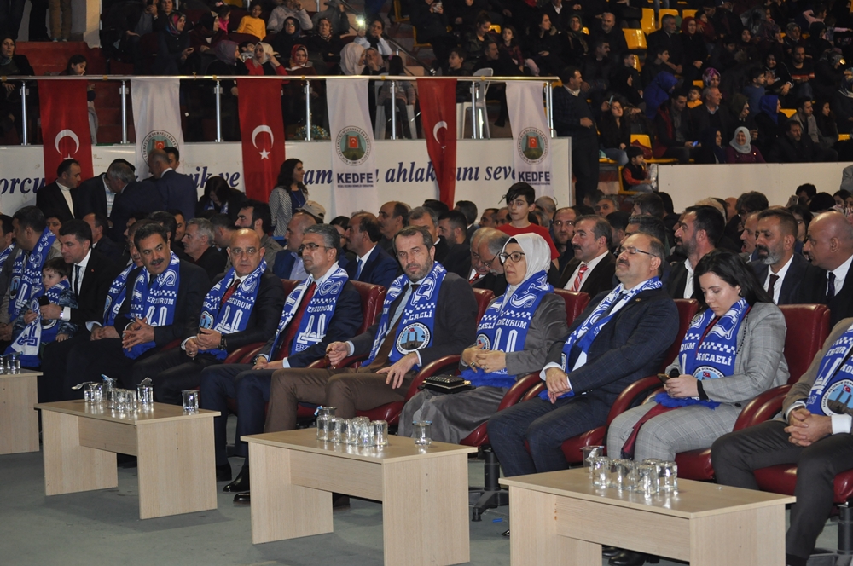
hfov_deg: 24.6
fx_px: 1952
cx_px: 426
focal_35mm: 82
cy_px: 283
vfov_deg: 16.5
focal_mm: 55
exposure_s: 1/60
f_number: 4
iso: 800
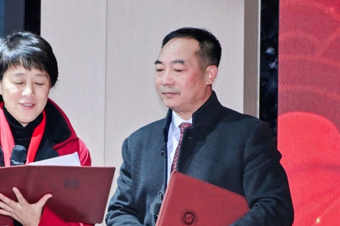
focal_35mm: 871
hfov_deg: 2.4
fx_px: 8221
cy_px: 128
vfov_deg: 1.6
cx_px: 71
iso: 1250
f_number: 6.3
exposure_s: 1/125
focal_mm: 300
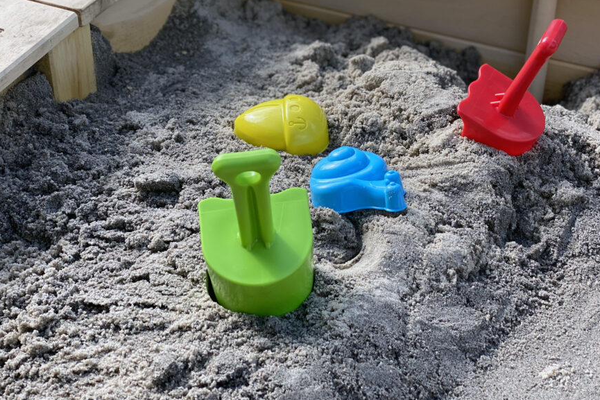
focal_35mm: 64
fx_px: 1067
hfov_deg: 31.3
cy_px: 153
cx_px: 353
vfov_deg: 21.2
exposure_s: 1/470
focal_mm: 6
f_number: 2
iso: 20
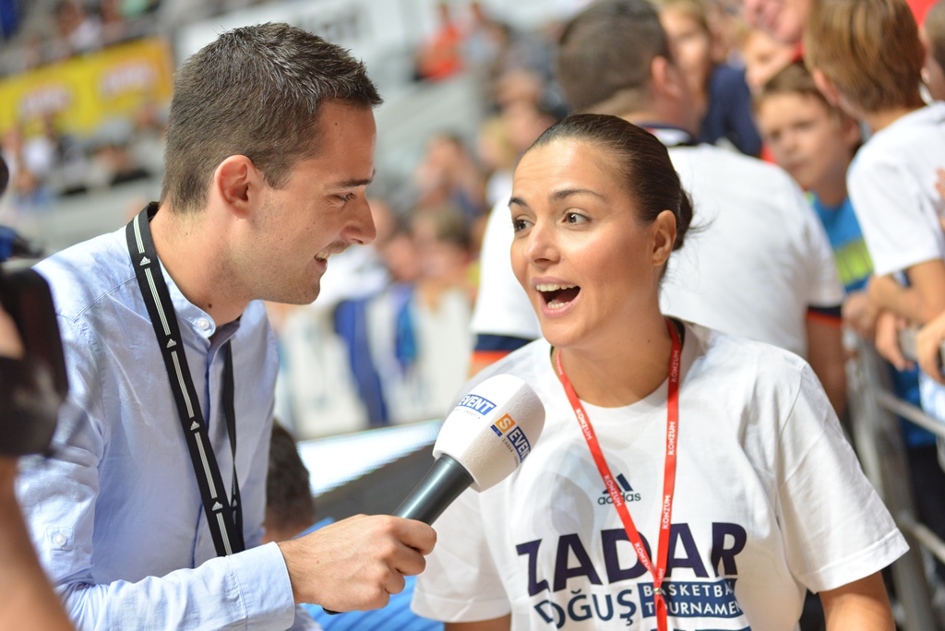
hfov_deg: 25.3
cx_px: 472
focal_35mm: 80
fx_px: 2101
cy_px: 316
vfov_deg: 17.1
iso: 1600
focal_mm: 80
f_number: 3.5
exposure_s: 1/200
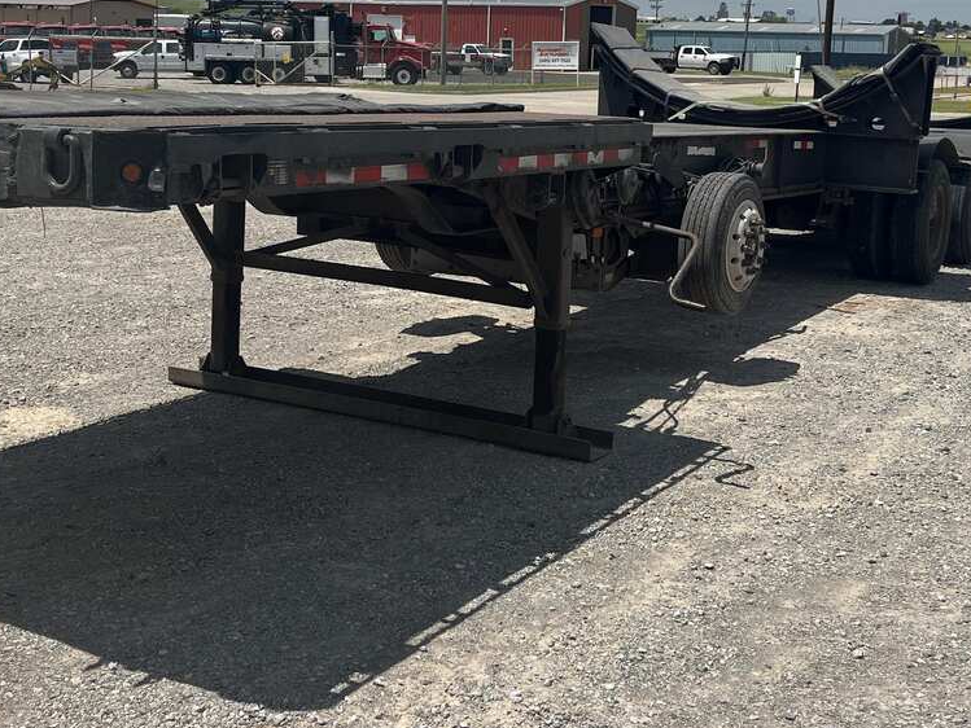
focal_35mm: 50
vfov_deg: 29.0
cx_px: 442
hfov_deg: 38.2
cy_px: 264
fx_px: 1403
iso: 50
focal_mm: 5.1
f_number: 1.6
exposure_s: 1/6494
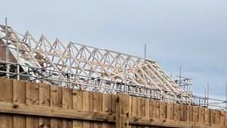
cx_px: 356
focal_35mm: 56
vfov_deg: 19.6
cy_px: 170
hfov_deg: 25.6
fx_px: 337
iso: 32
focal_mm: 1.57
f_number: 1.8
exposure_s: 1/1357
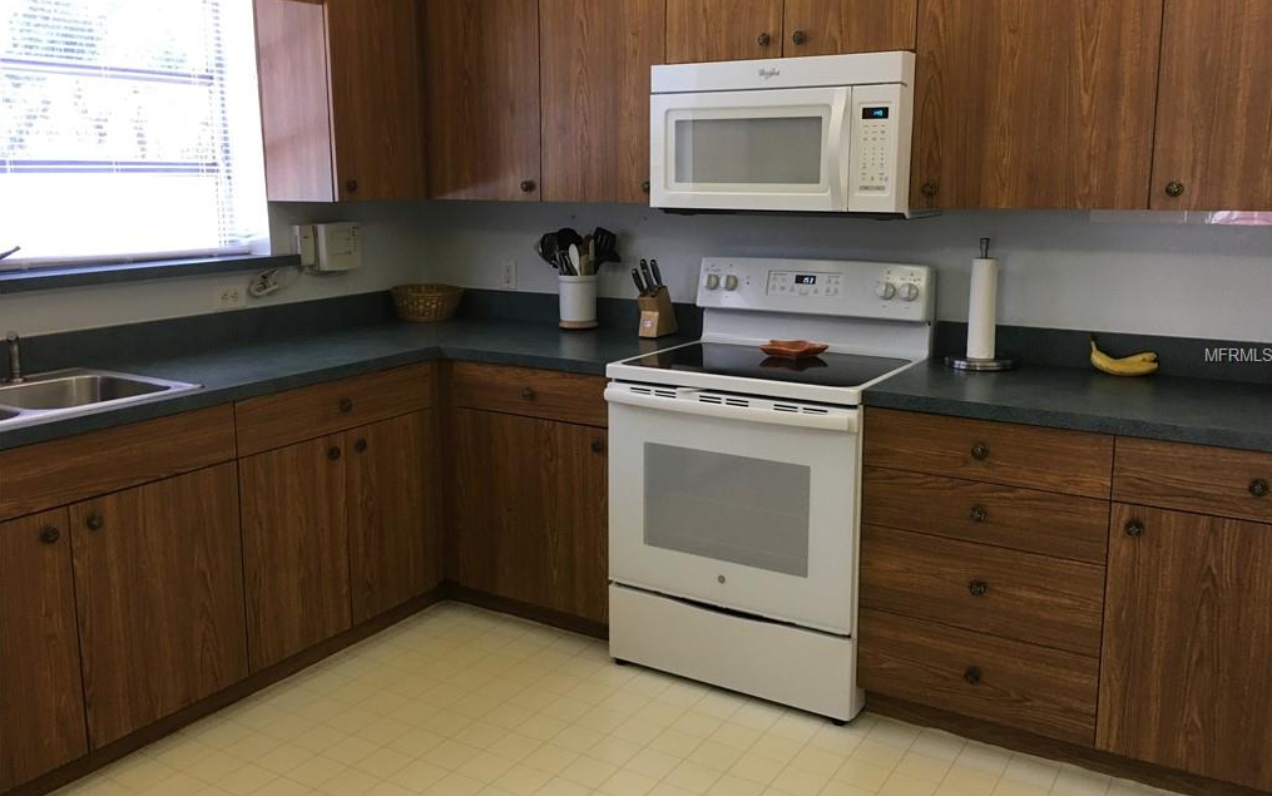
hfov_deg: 61.2
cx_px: 639
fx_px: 1075
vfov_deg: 40.6
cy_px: 356
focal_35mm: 31
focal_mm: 4.15
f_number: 2.2
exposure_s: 1/30
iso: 40
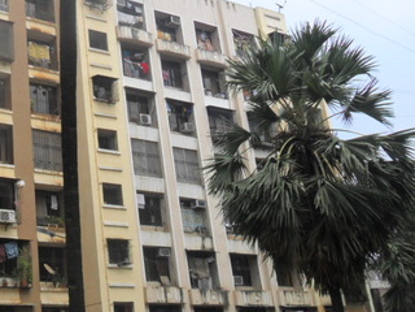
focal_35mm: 54
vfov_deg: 27.0
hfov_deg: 33.1
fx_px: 647
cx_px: 18
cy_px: 118
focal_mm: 4.9
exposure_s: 1/1000
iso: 100
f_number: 3.5
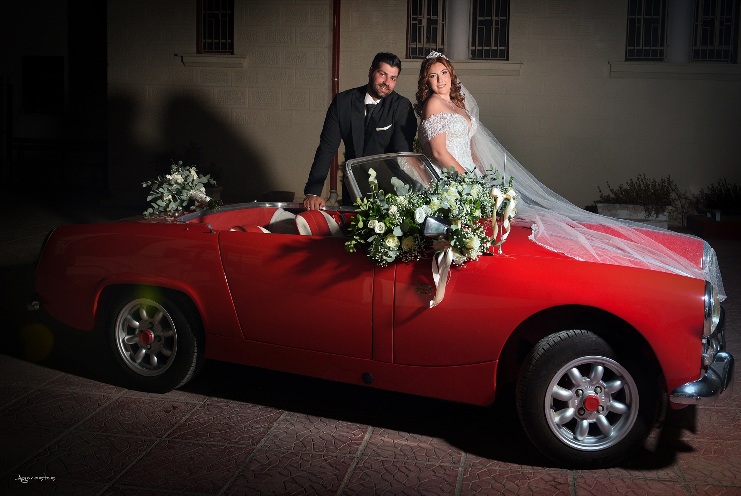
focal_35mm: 32
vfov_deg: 41.2
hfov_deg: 58.7
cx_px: 370
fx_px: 659
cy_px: 248
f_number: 4.5
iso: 640
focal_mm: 32
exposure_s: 1/125
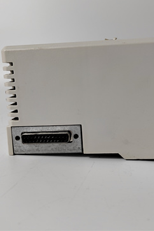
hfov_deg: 39.9
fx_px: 211
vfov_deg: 57.2
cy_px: 112
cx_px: 93
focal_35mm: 33
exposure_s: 1/100
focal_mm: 5.52
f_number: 1.9
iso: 281
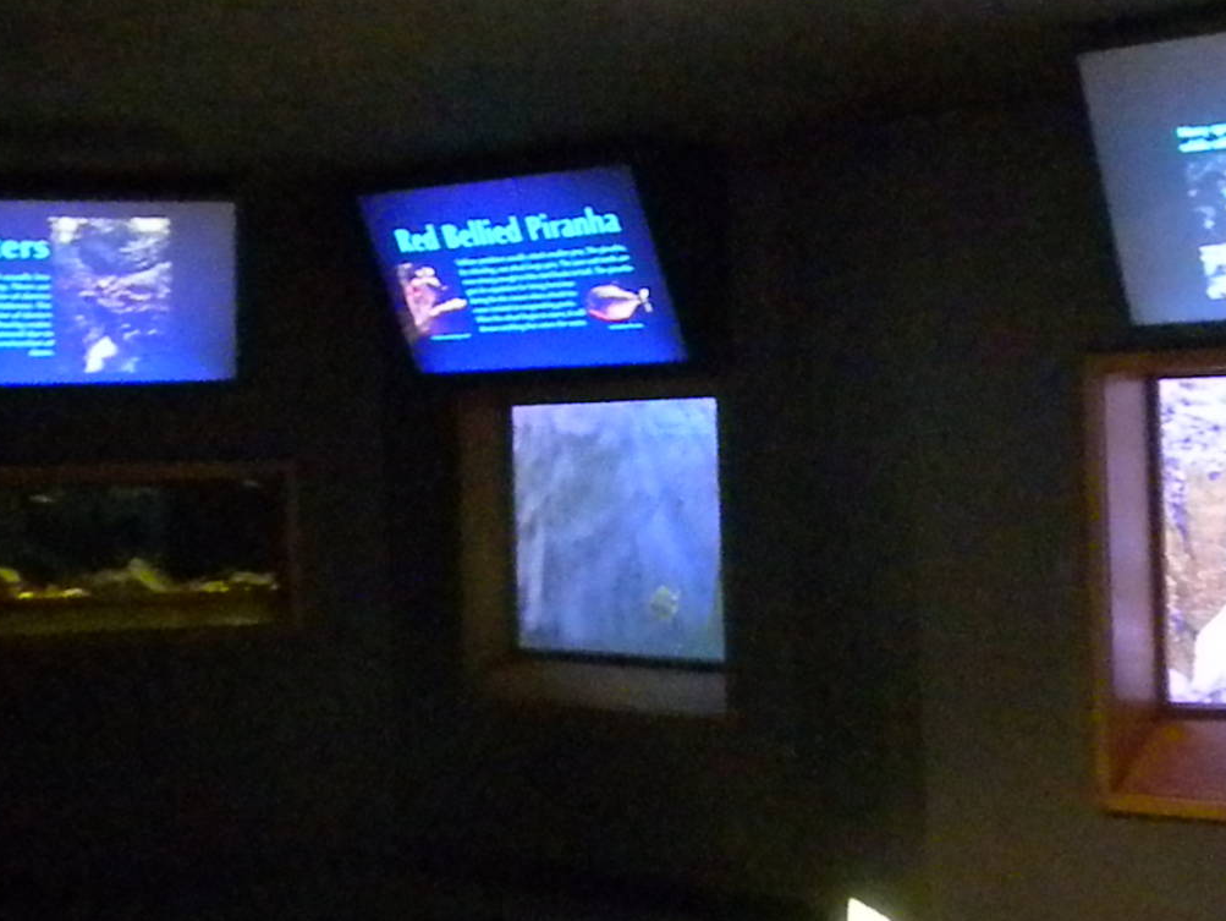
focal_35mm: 59
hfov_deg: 32.5
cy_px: 454
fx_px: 2090
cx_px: 786
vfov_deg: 24.8
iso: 3200
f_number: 3.5
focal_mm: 6.6
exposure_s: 1/10.8
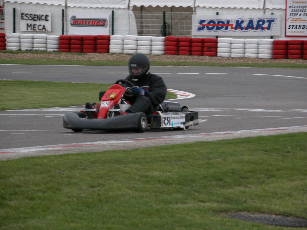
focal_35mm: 206
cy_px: 115
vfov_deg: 7.2
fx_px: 1827
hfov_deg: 9.6
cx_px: 154
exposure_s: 1/307
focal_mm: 52.4
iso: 100
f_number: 4.1
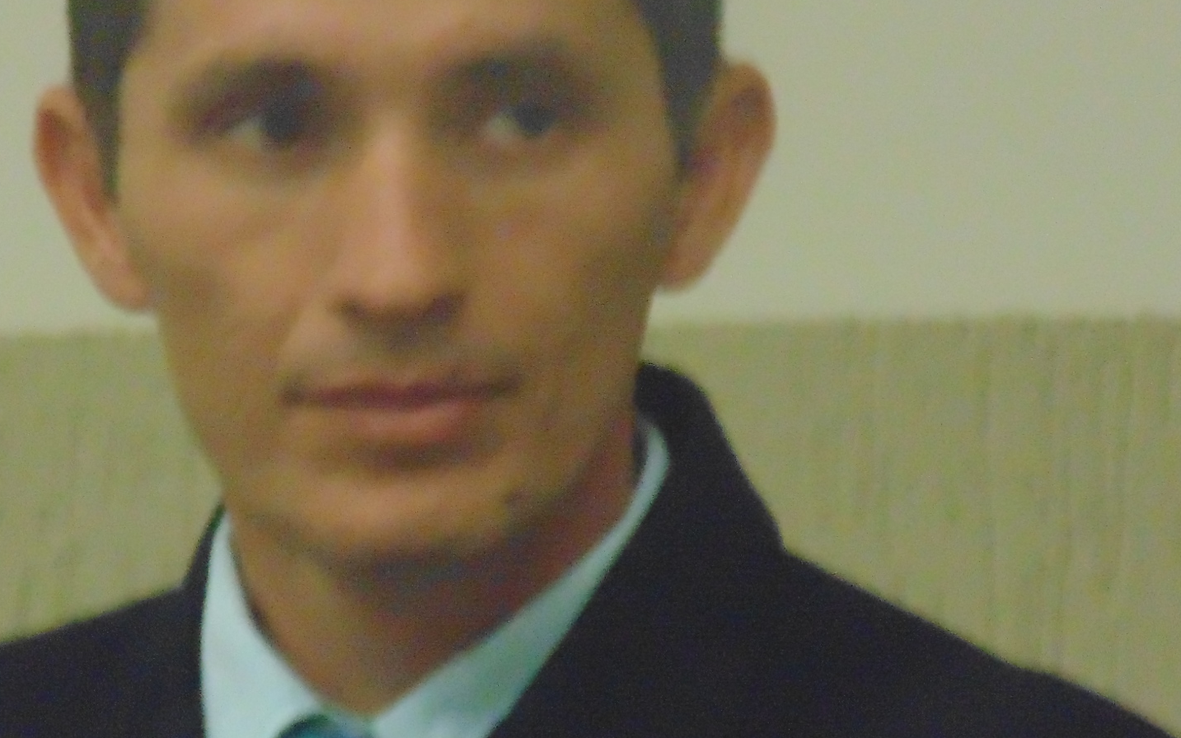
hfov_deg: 2.5
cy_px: 399
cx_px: 383
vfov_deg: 1.5
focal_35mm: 853
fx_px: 27458
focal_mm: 79.9
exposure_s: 1/15
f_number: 6
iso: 800
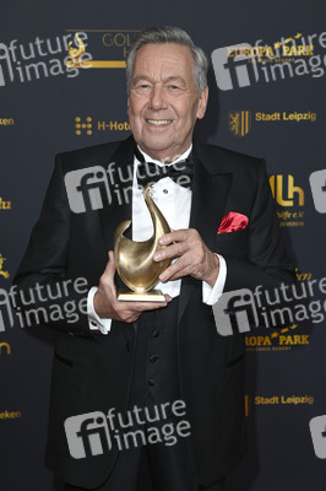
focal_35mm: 78
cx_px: 163
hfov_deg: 17.5
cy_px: 246
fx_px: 1061
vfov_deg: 26.0
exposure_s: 1/250
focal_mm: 78
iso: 2000
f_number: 6.3
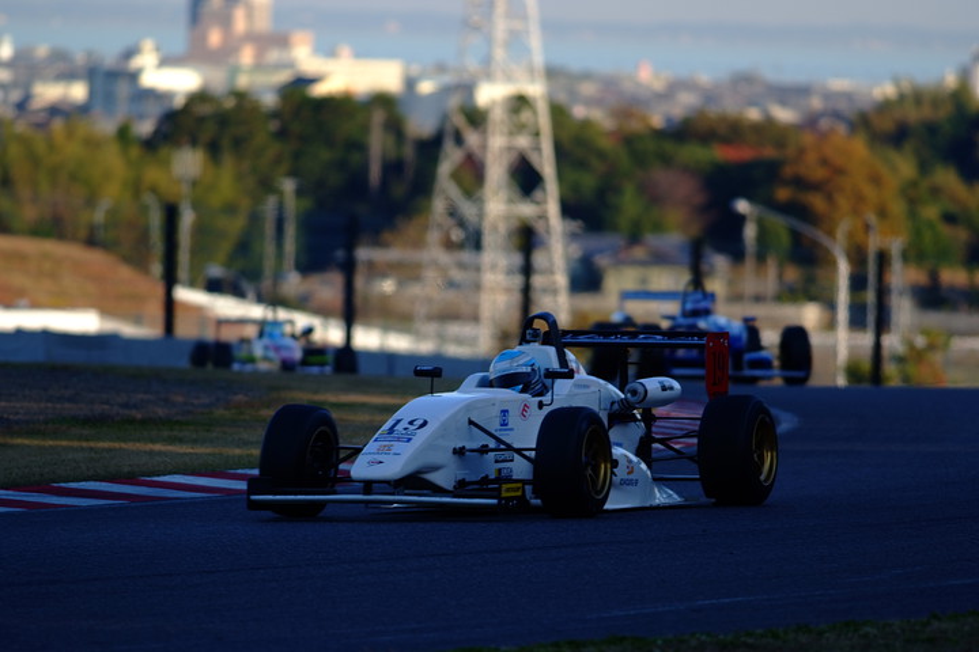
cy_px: 326
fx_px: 12237
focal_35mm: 450
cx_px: 490
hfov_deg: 4.6
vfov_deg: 3.1
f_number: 4
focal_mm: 300
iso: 100
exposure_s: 1/500
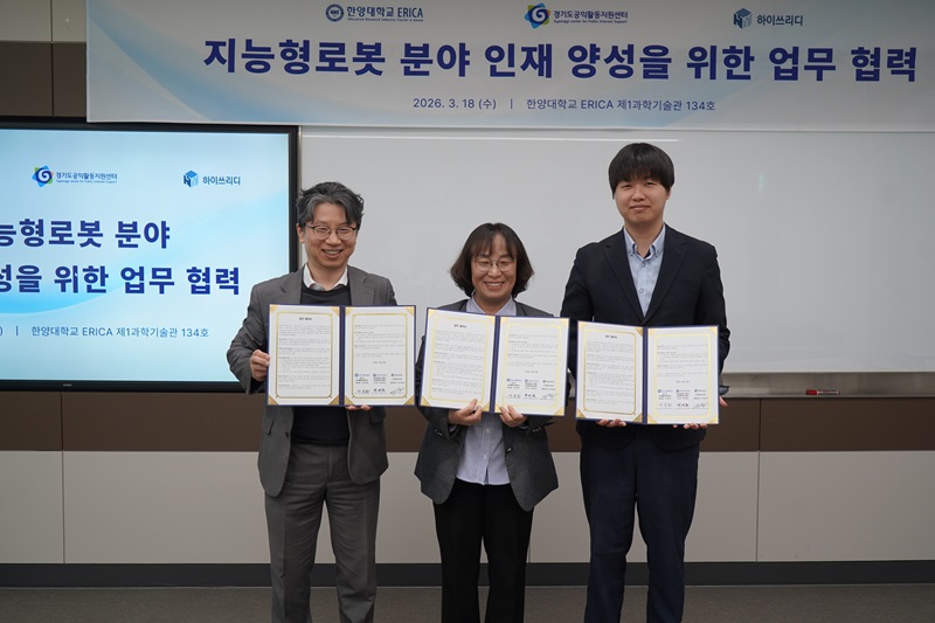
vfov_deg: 36.9
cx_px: 468
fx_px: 935
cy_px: 312
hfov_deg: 53.1
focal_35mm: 36
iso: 800
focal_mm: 36
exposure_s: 1/160
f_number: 4
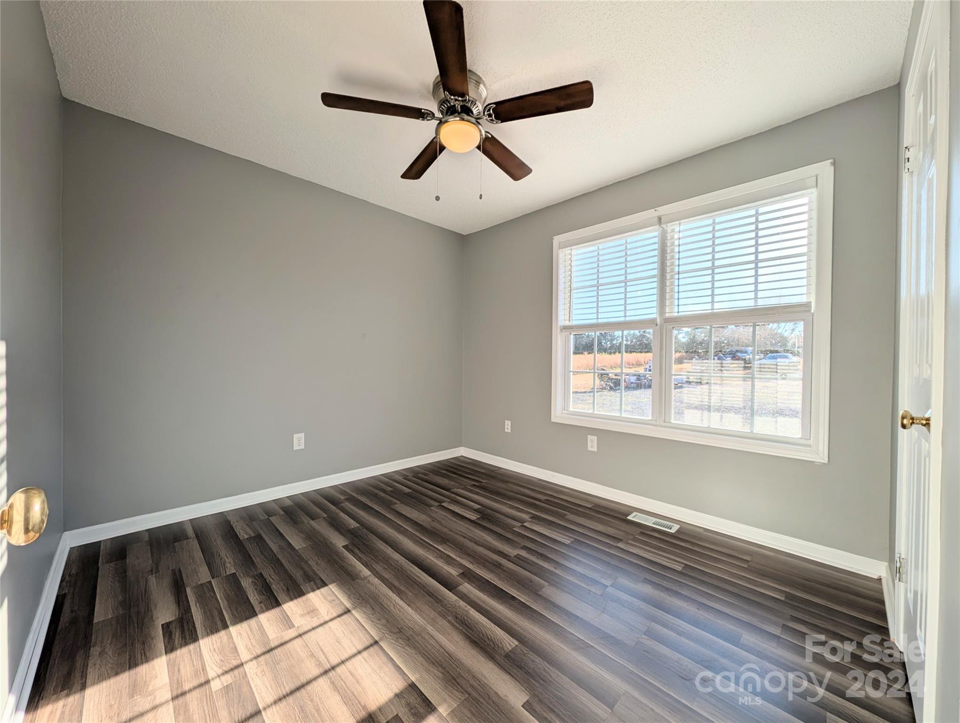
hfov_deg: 110.5
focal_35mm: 12
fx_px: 333
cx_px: 480
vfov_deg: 94.6
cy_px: 362
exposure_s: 1/1733
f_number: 1.95
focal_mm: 2.23
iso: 40
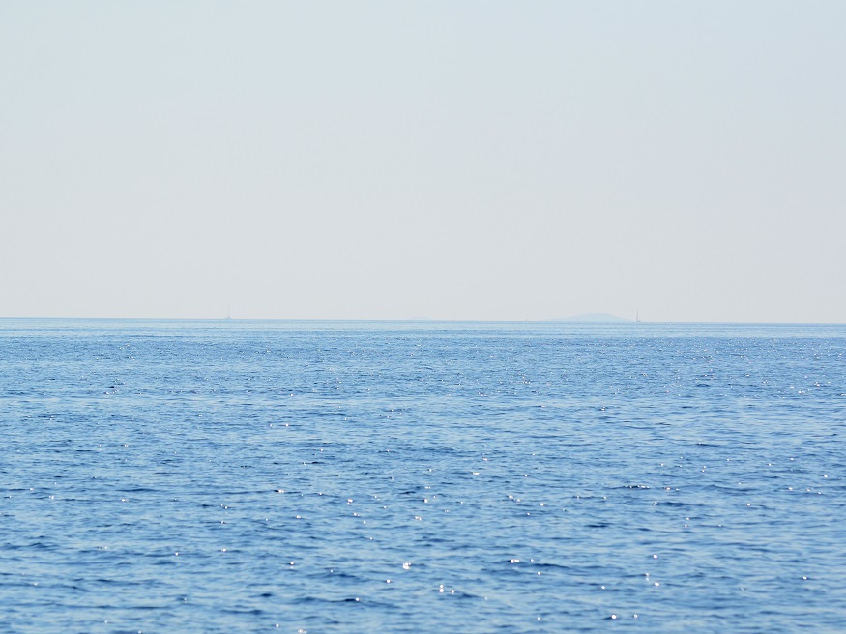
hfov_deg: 10.7
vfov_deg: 8.1
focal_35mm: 184
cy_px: 316
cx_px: 421
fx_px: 4496
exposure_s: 1/4000
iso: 400
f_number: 5.6
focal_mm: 112
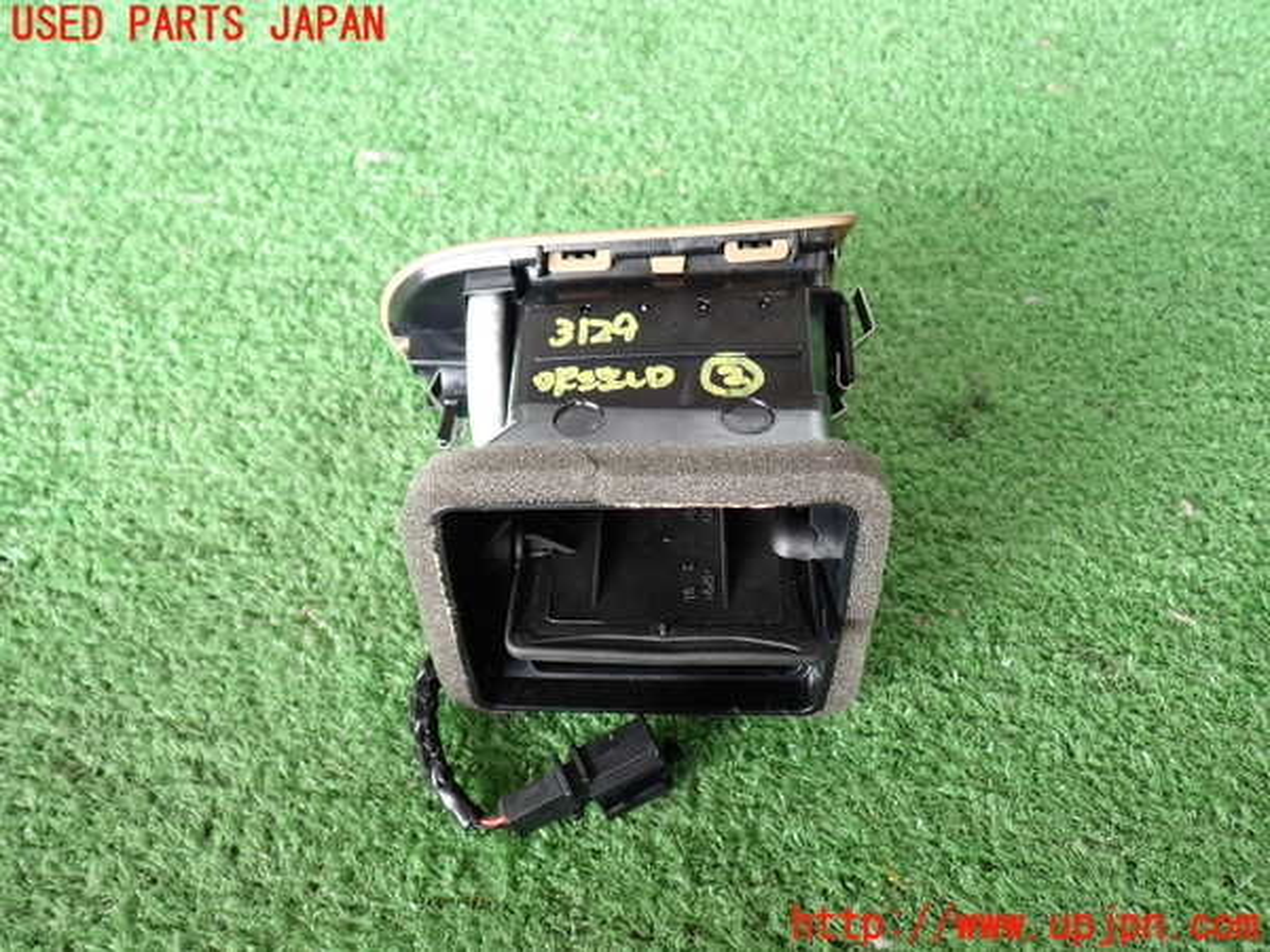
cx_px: 635
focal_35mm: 32
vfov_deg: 44.2
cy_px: 476
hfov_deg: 56.8
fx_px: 1174
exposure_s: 1/50
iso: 200
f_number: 2.4
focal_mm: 5.79
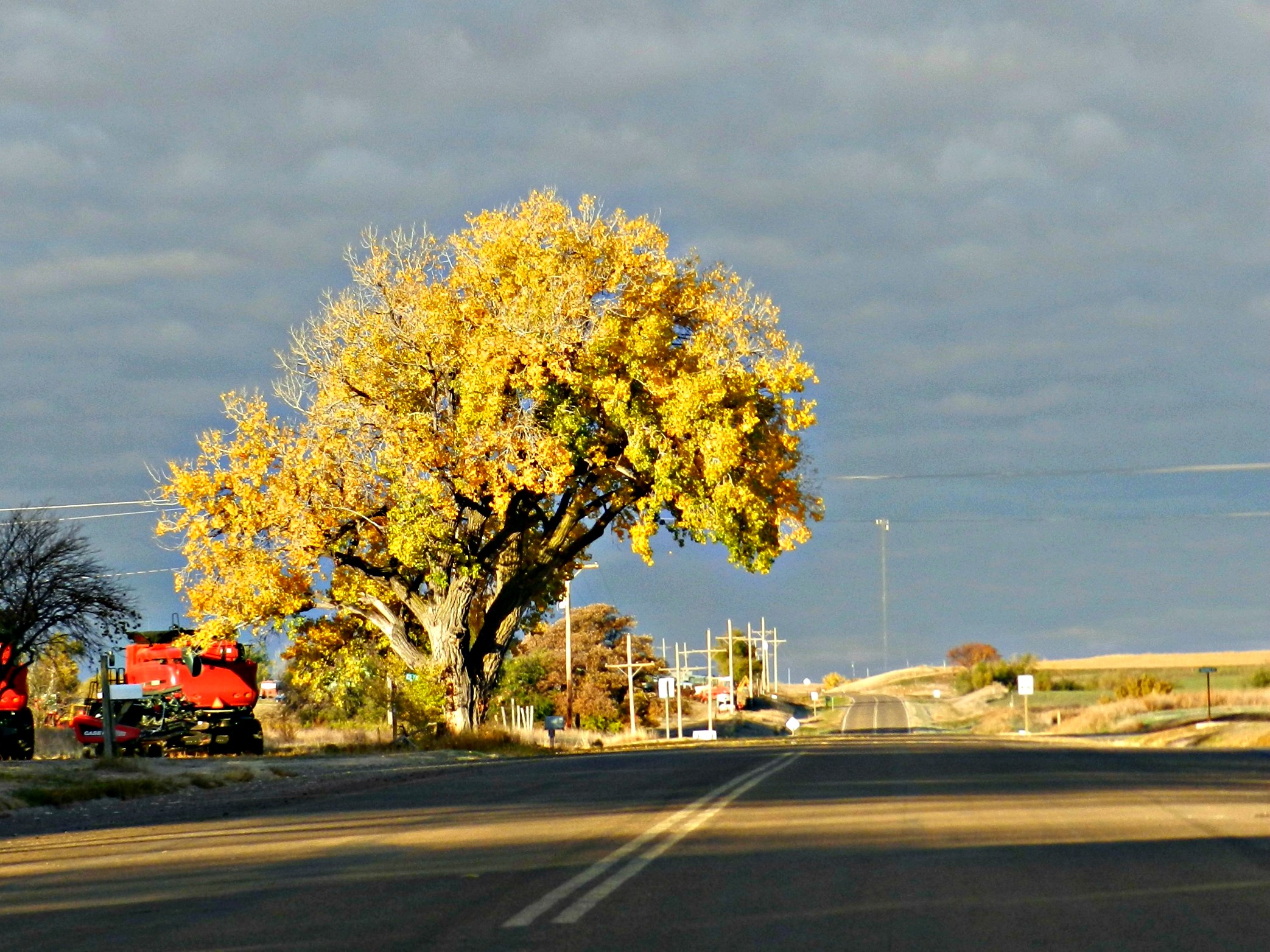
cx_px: 635
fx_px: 3668
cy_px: 476
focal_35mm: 100
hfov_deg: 19.6
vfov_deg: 14.8
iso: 160
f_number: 4.6
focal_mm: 17.7
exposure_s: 1/400
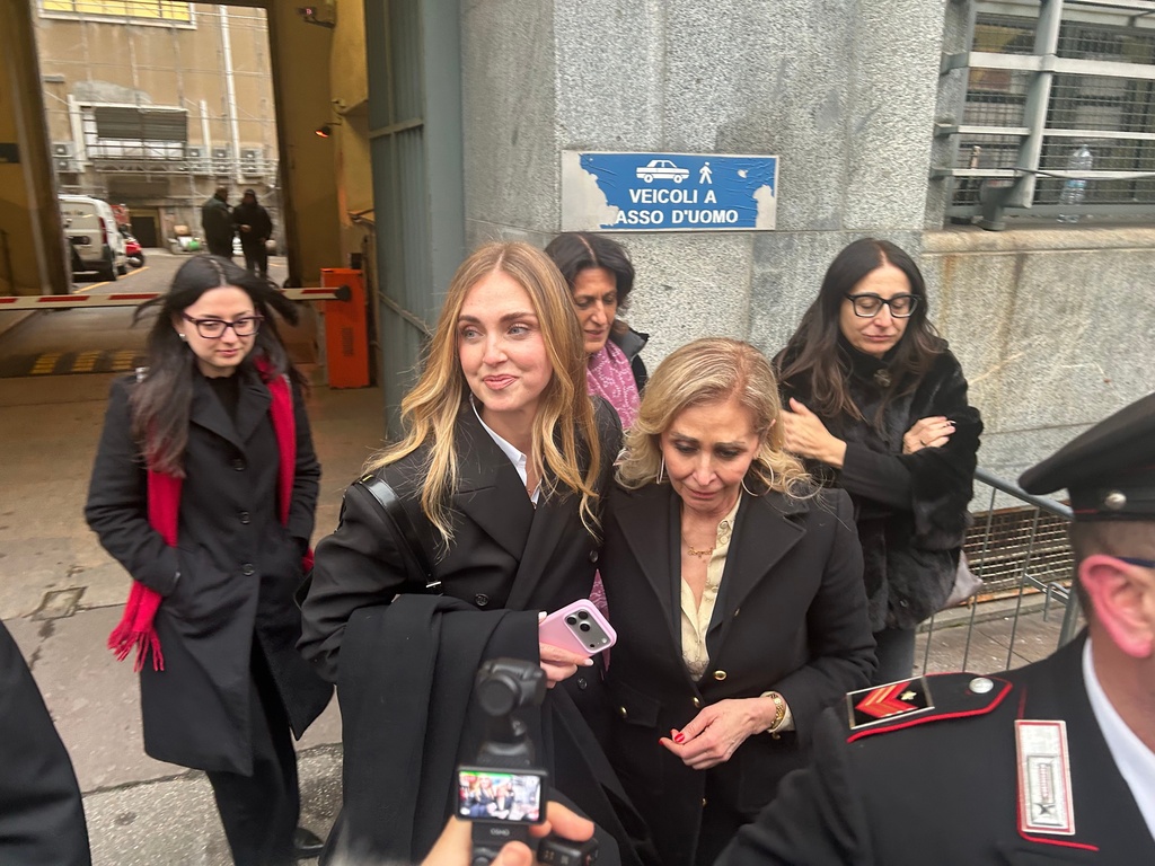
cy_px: 433
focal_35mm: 26
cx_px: 578
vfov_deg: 53.1
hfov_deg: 67.3
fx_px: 868
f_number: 1.5
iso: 125
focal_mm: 5.7
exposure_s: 1/77
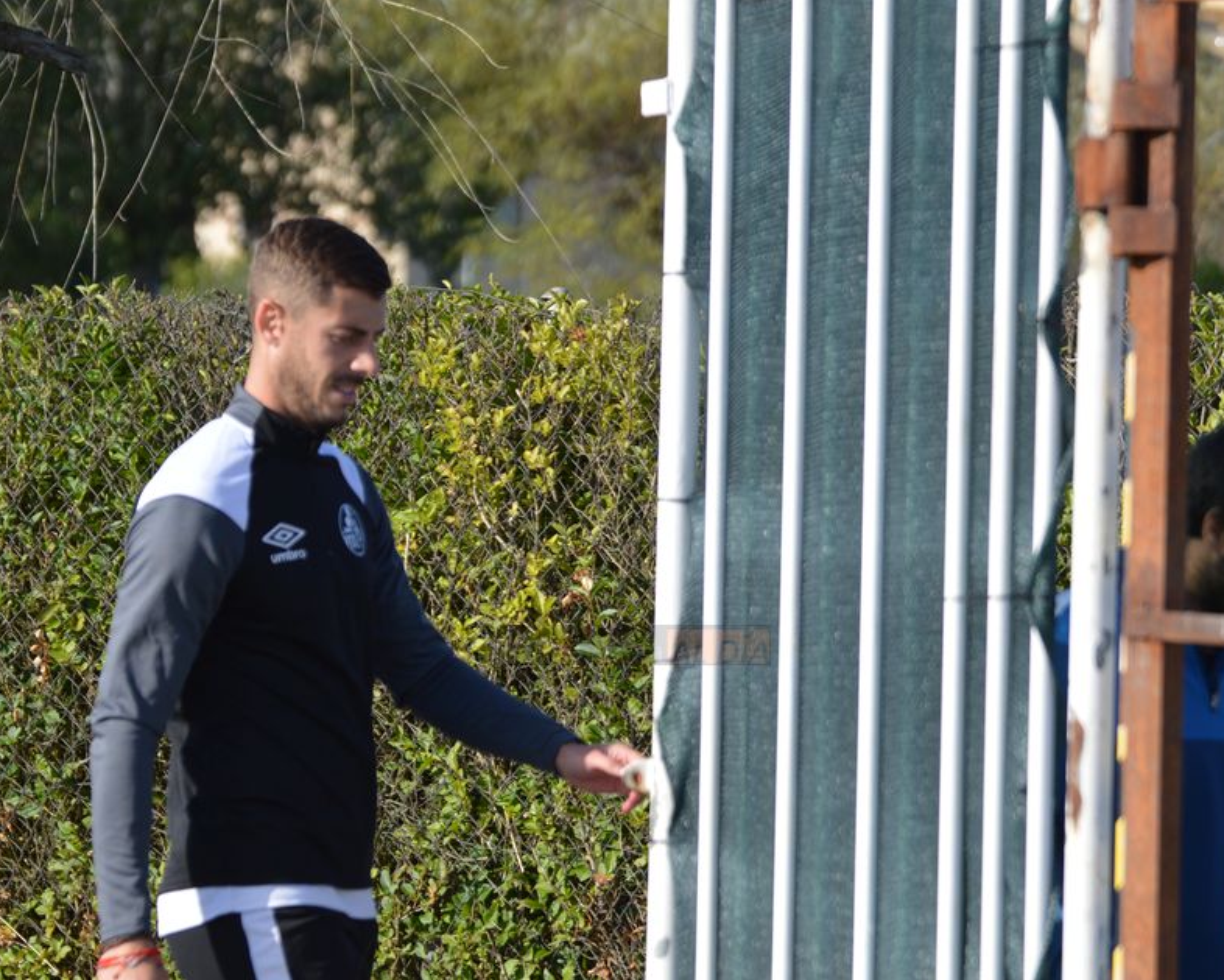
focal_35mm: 247
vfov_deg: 6.3
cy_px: 489
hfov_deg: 7.8
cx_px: 634
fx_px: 8933
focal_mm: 145
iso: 400
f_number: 5.6
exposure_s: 1/1250
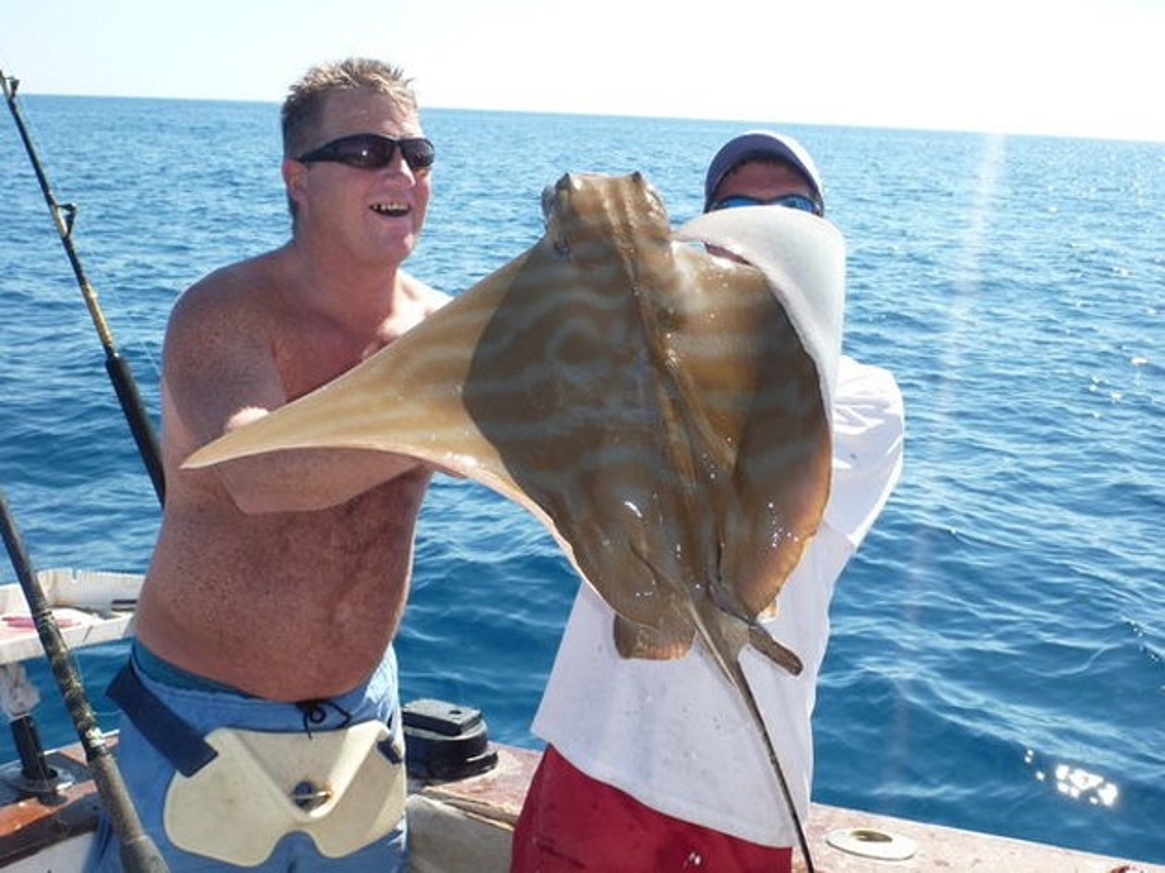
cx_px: 582
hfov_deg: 45.8
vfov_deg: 35.1
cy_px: 436
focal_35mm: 41
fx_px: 1379
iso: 100
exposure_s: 1/320
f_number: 4.2
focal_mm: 7.4
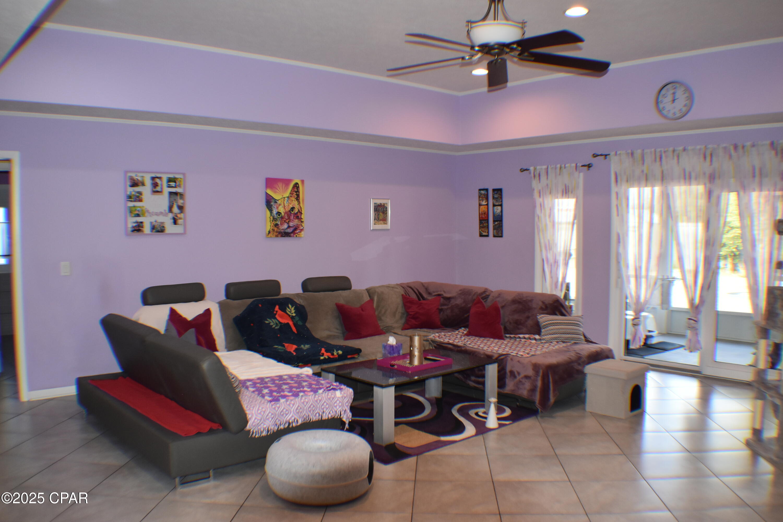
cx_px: 392
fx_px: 783
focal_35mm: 36
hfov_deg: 53.1
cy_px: 261
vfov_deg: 36.9
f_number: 4.5
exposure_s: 1/80
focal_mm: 24
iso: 800
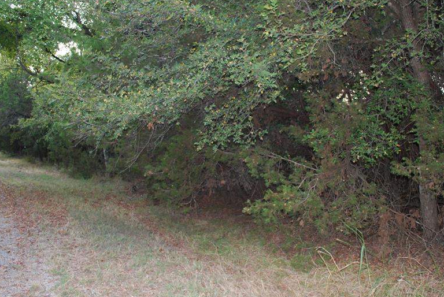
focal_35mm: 36
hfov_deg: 53.1
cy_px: 137
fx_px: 444
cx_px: 233
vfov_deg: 36.9
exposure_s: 1/60
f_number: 3.5
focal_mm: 18
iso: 450
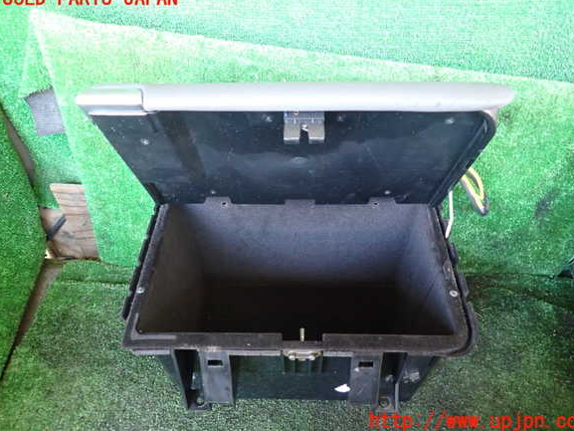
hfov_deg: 67.3
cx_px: 295
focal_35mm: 26
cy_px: 210
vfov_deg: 53.1
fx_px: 431
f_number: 2
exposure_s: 1/30
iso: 640
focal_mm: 4.5
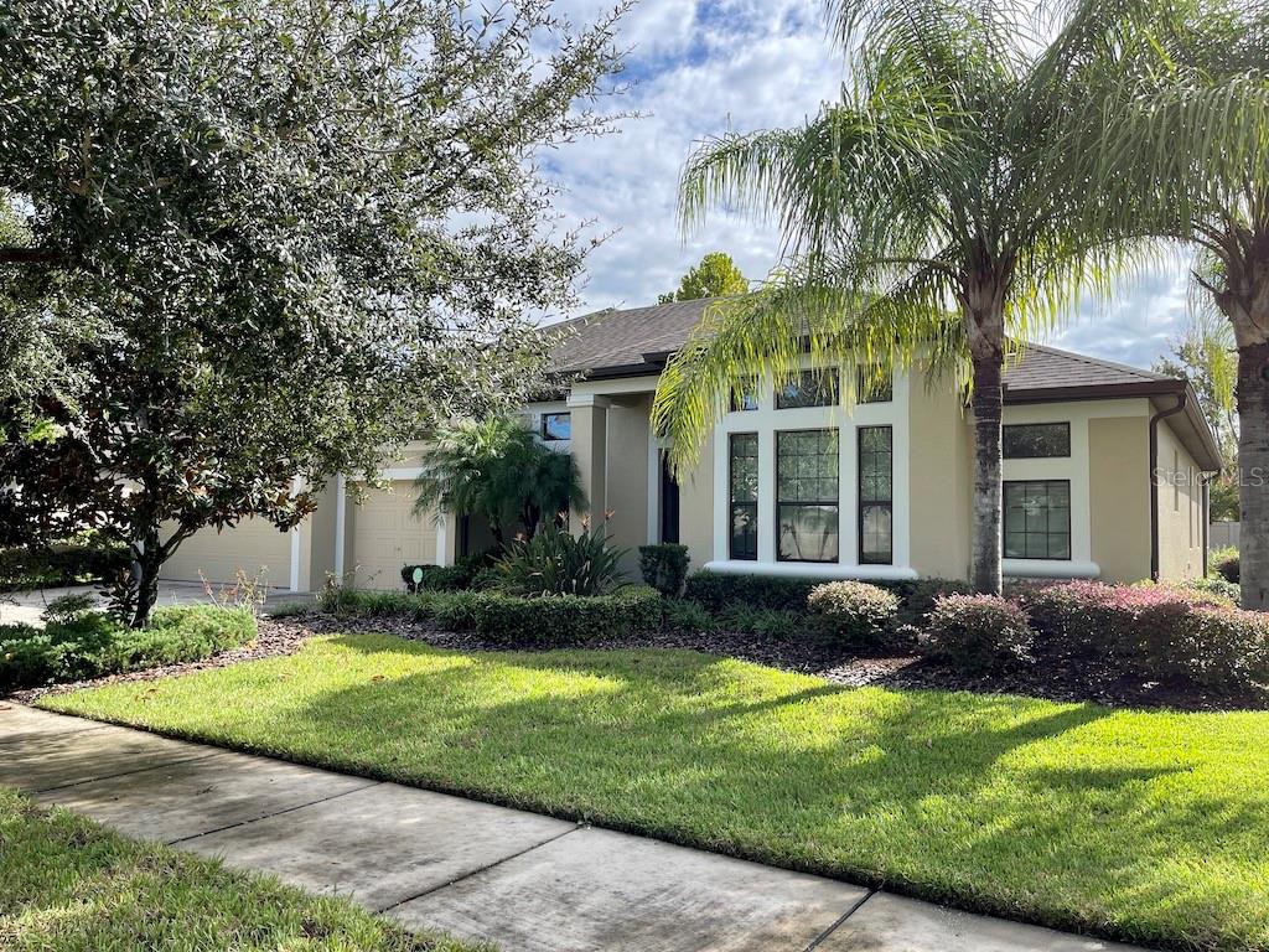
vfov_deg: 53.1
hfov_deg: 67.3
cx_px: 634
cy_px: 476
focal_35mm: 26
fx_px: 953
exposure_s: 1/2012
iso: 32
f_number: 1.6
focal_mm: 5.1
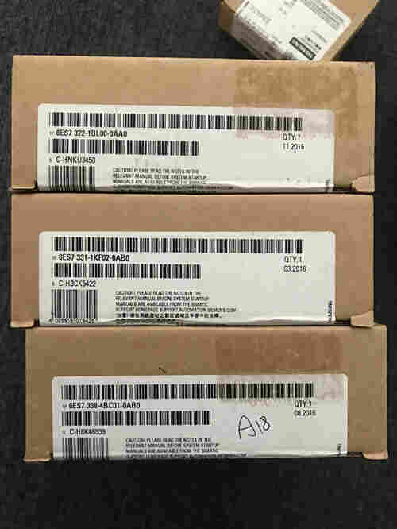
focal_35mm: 28
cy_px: 264
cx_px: 198
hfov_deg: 49.8
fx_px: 428
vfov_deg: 63.4
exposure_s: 1/9
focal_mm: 3.99
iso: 100
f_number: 1.8
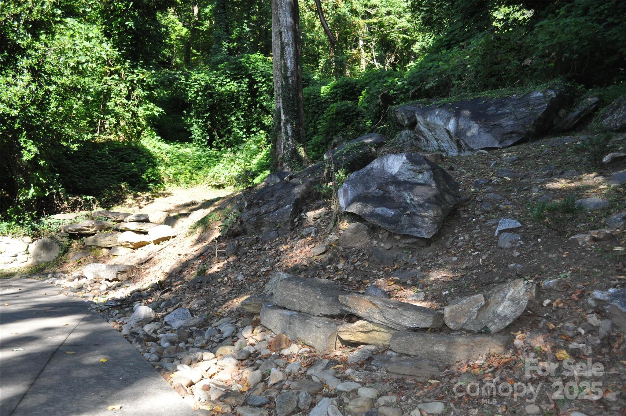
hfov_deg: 62.0
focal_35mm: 30
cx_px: 313
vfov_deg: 43.5
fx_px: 521
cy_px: 208
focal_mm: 20
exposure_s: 1/200
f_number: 4.5
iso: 800
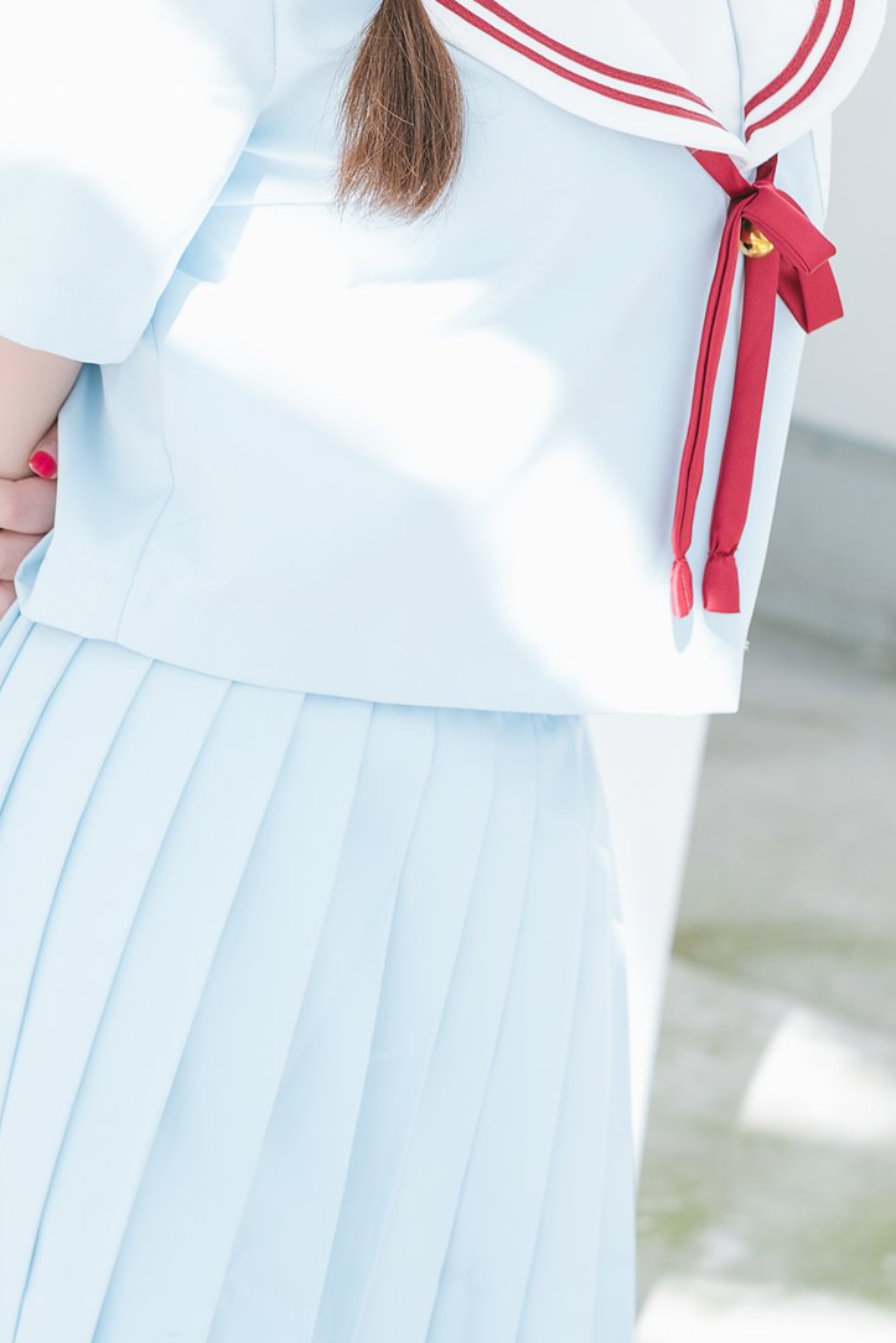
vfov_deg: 18.4
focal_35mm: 110
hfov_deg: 12.4
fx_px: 4105
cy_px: 280
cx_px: 172
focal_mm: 35
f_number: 3.2
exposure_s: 1/400
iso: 100
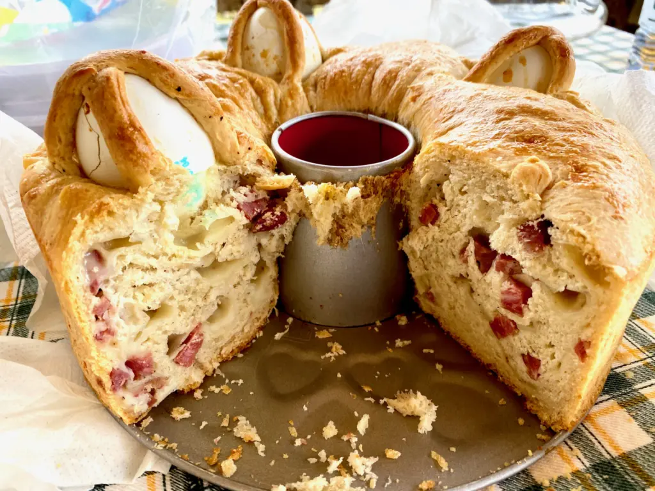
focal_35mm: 26
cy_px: 246
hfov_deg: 67.3
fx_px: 492
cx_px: 328
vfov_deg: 53.1
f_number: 1.8
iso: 32
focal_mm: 4.25
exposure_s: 1/317
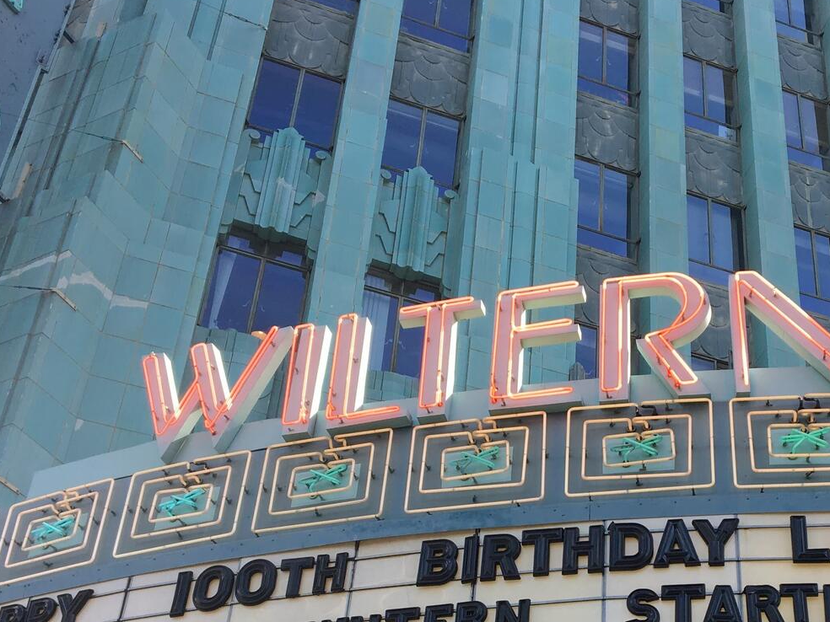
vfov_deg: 25.2
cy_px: 575
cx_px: 567
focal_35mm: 56
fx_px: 1343
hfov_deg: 34.0
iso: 25
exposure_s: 1/322
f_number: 2.2
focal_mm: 4.15
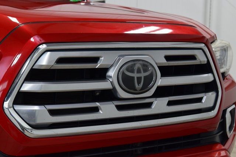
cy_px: 78
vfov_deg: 15.7
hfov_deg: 23.4
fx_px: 570
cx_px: 118
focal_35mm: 87
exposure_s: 1/30
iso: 720
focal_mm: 58
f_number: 7.1
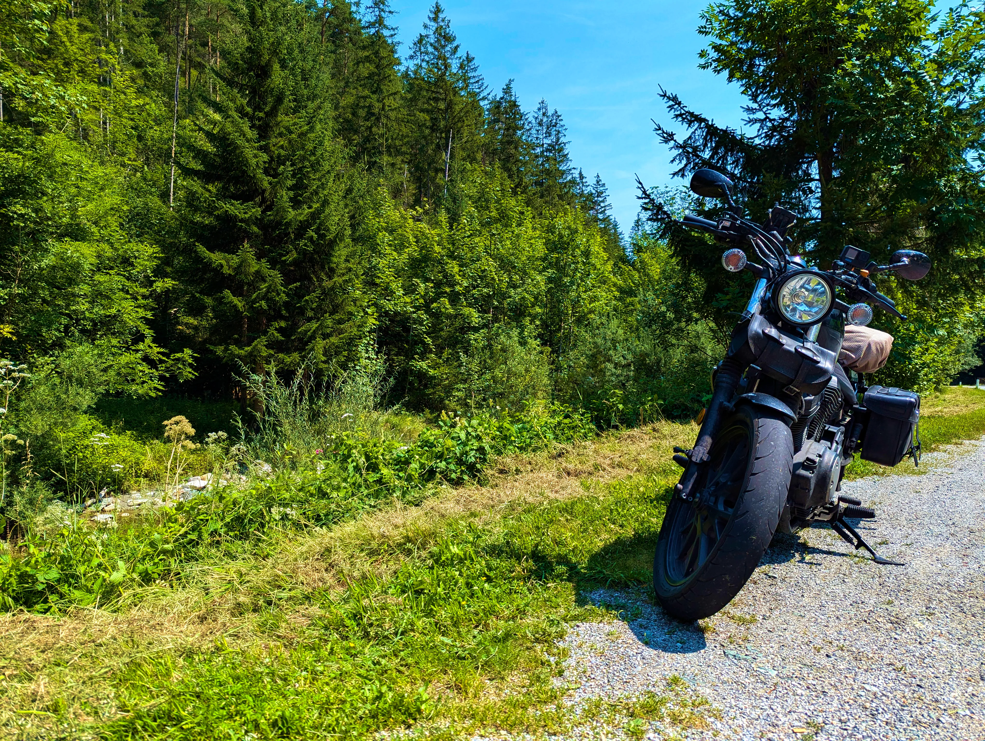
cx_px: 492
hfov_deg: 71.5
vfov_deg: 56.9
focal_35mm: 24
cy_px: 370
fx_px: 684
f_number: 1.85
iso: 47
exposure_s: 1/1855
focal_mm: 6.81
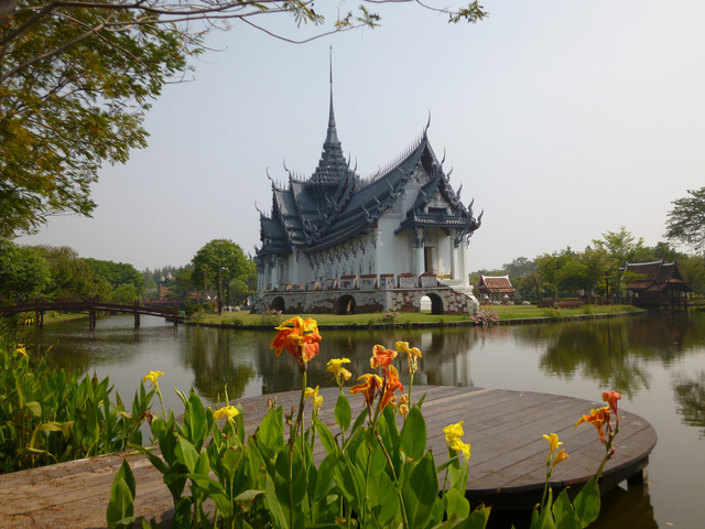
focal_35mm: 29
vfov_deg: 48.2
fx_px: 591
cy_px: 264
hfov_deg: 61.7
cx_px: 352
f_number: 9
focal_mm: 5.2
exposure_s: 1/160
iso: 100
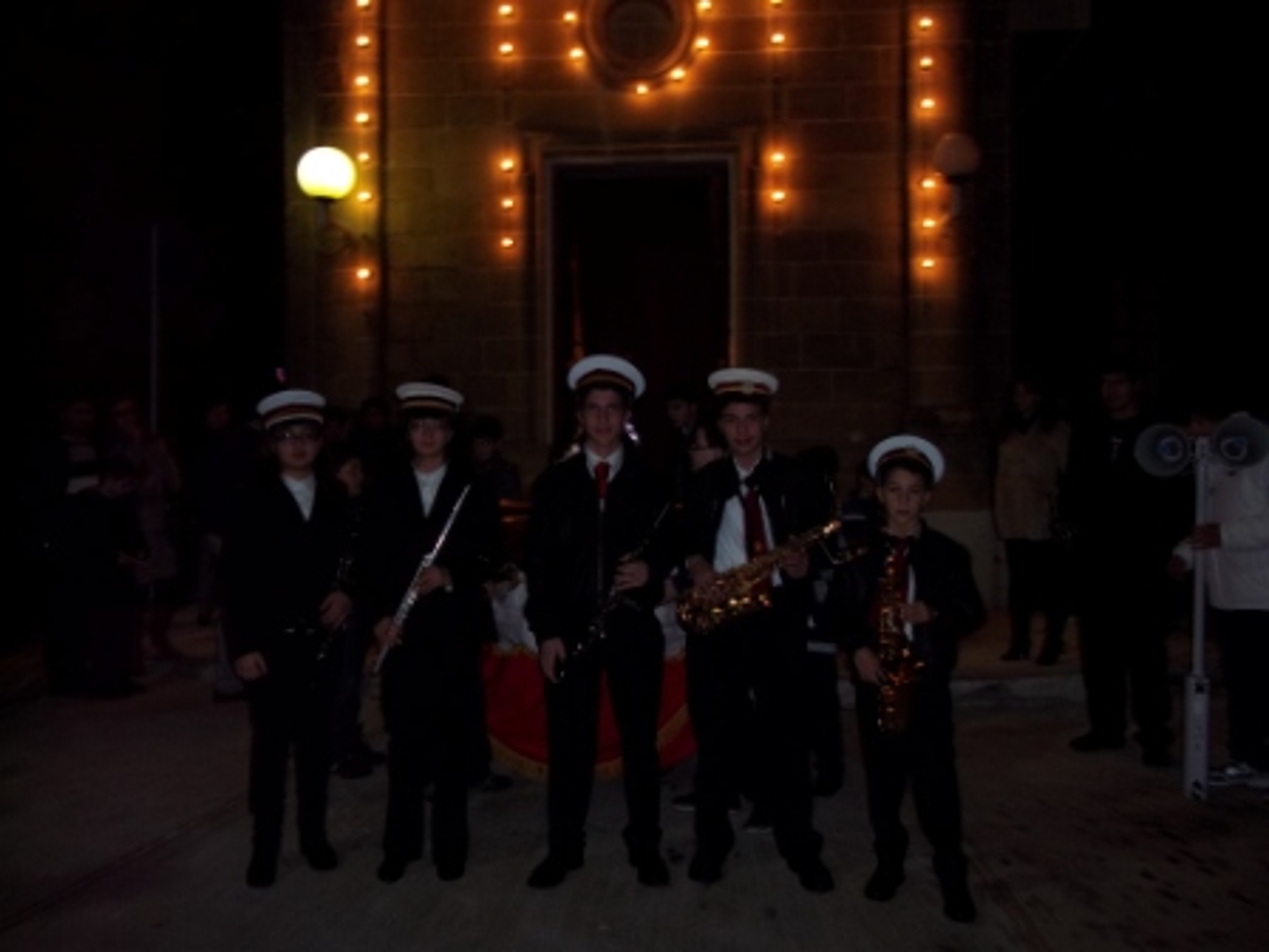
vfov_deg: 44.2
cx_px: 634
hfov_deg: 56.8
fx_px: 1173
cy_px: 476
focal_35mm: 32
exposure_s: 1/30
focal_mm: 5.7
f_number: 2.9
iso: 80
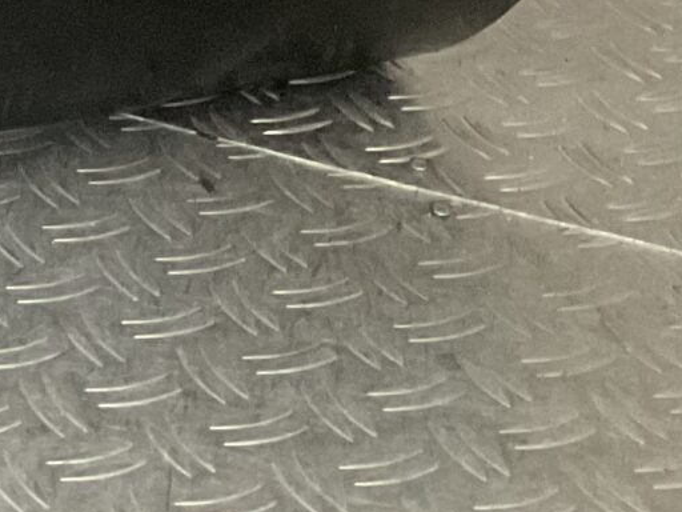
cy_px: -601
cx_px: -690
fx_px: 2857
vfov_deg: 9.4
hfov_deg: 12.1
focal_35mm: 145
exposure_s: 1/60
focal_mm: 3
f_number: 1.8
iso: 160
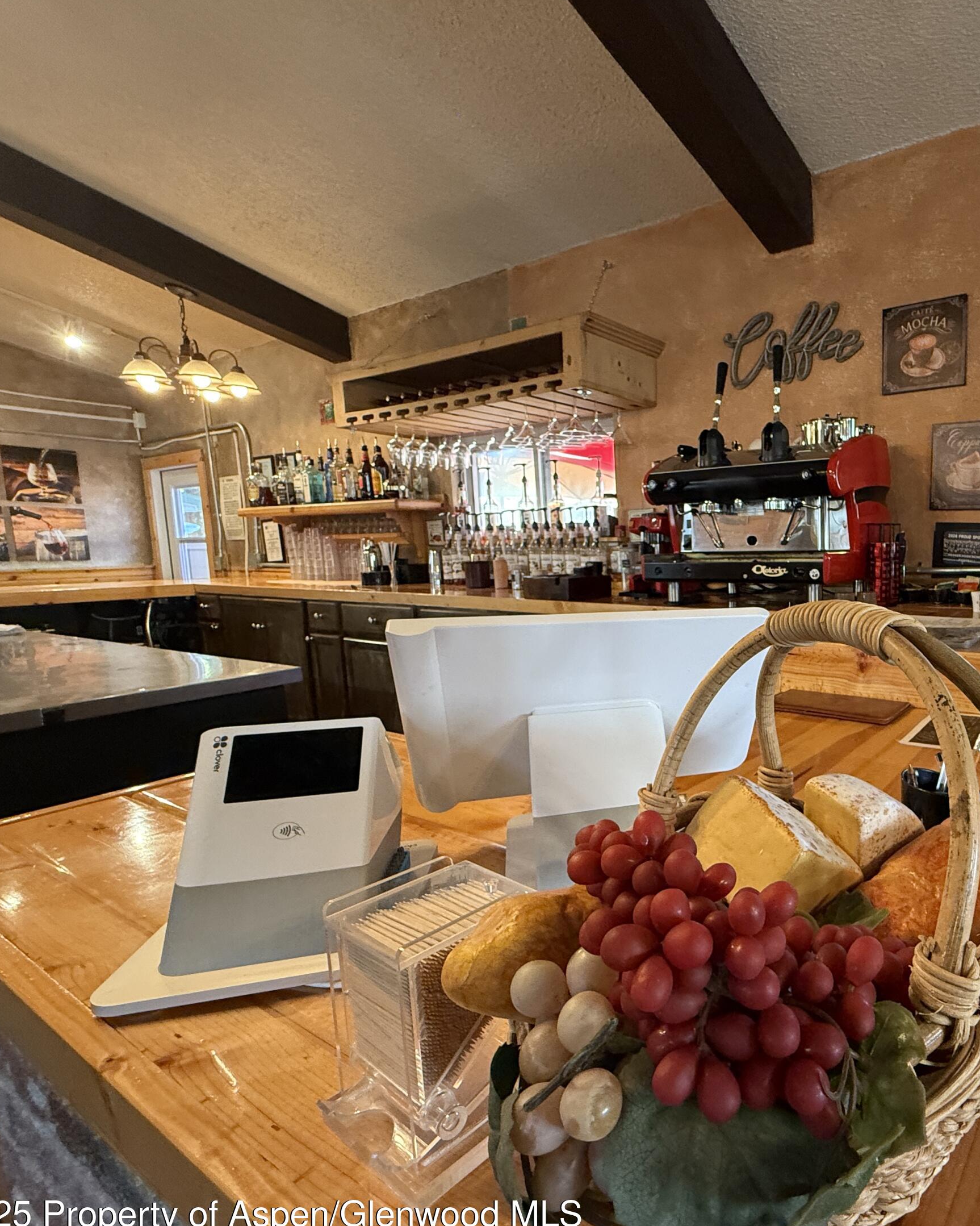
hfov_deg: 65.0
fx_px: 689
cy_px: 633
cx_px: 774
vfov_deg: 83.3
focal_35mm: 19
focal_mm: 2.22
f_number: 2.2
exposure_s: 1/60
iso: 400
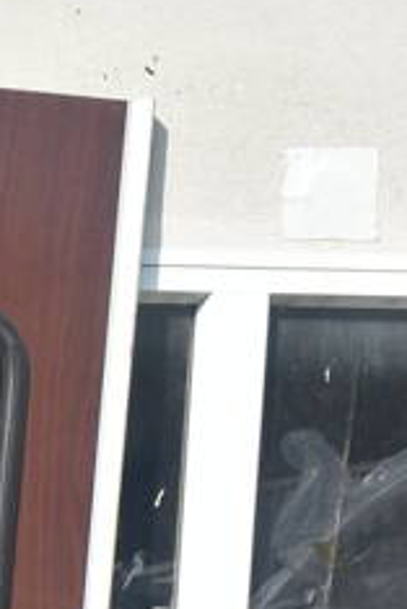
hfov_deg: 11.9
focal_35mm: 105
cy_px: 1002
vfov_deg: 16.9
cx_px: -353
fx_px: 1778
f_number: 8
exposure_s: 1/160
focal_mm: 18
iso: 100
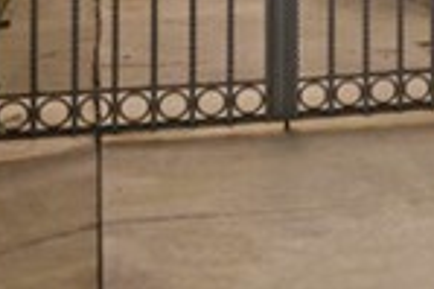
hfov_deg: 12.9
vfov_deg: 10.4
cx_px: 985
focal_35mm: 127
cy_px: -130
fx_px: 1535
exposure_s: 6
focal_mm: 18.5
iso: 100
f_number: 8
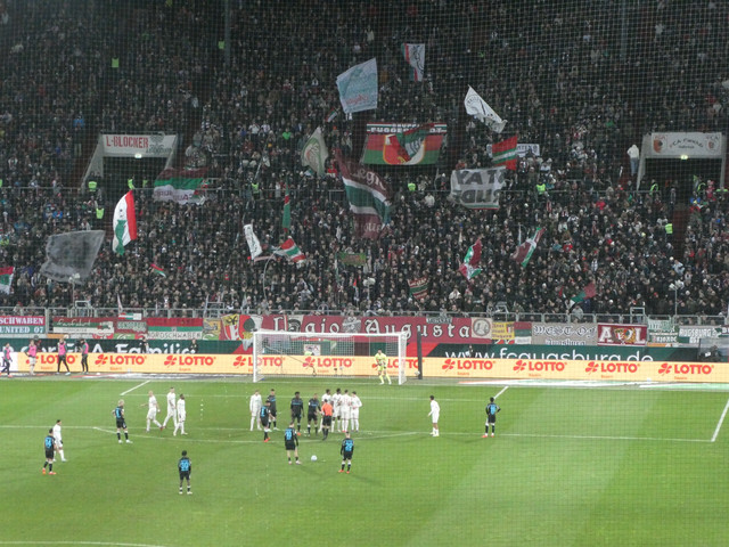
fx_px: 2843
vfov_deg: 11.0
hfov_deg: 14.6
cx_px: 364
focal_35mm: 135
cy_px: 274
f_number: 5.3
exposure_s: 1/80
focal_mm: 24.2
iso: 1000
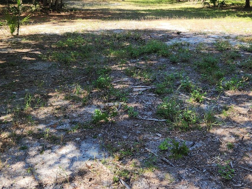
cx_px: 122
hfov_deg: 45.8
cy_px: 21
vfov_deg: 33.4
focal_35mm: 41
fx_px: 298
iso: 20
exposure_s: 1/286
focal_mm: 5.4
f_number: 1.8
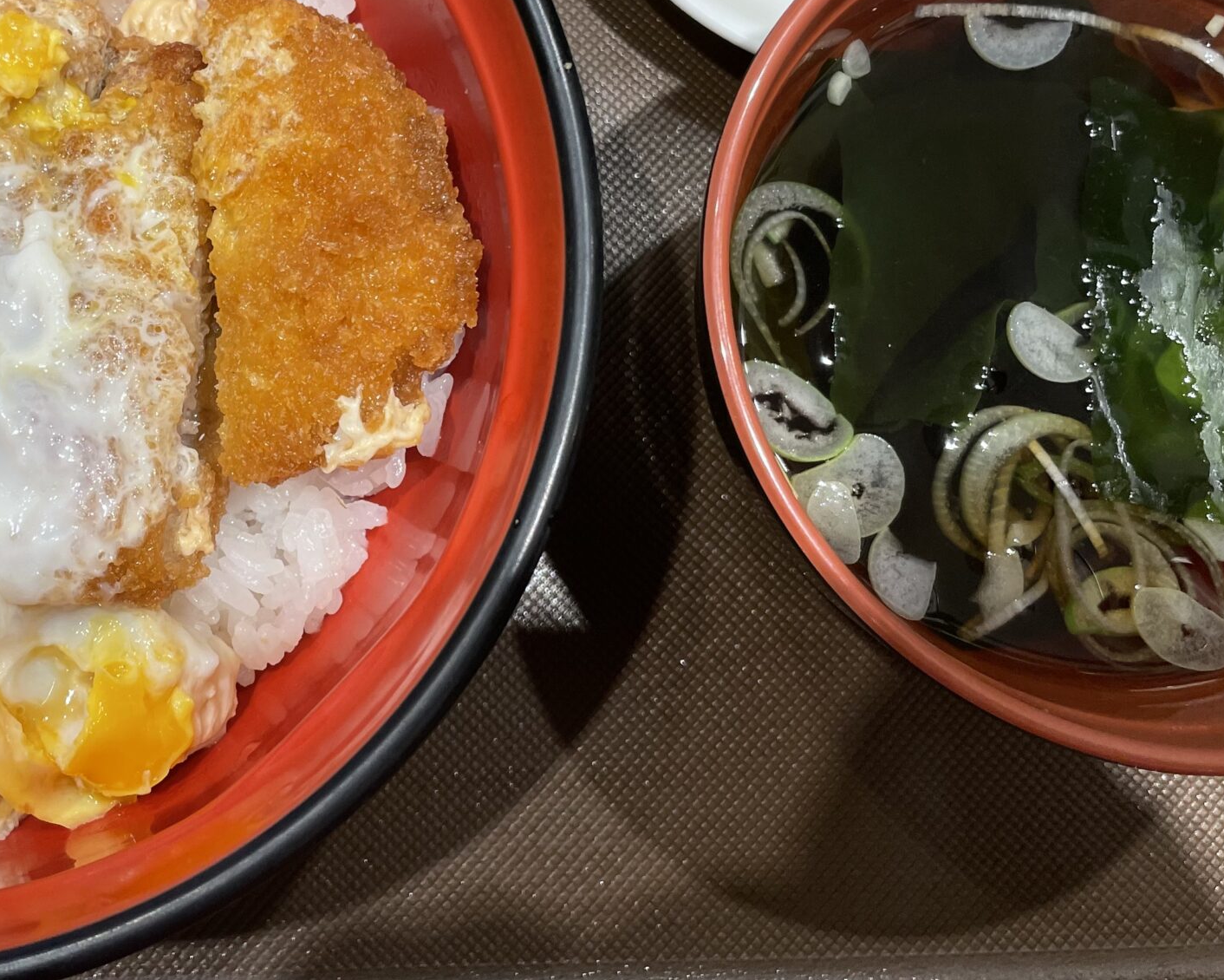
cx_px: 247
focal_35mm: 46
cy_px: 232
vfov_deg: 32.1
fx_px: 1667
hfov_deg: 38.8
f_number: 1.6
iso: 64
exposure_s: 1/100
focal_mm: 4.2
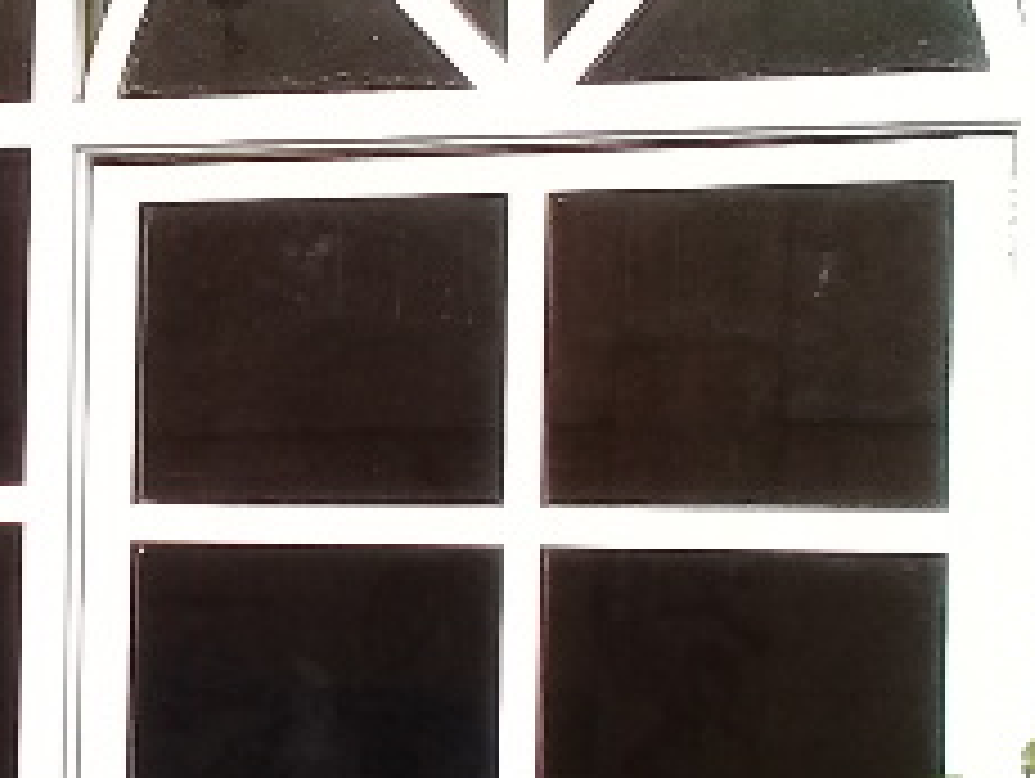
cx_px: -230
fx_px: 4130
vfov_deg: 10.8
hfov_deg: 13.8
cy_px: 477
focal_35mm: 138
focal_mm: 3.3
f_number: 2.2
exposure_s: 1/696
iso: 50
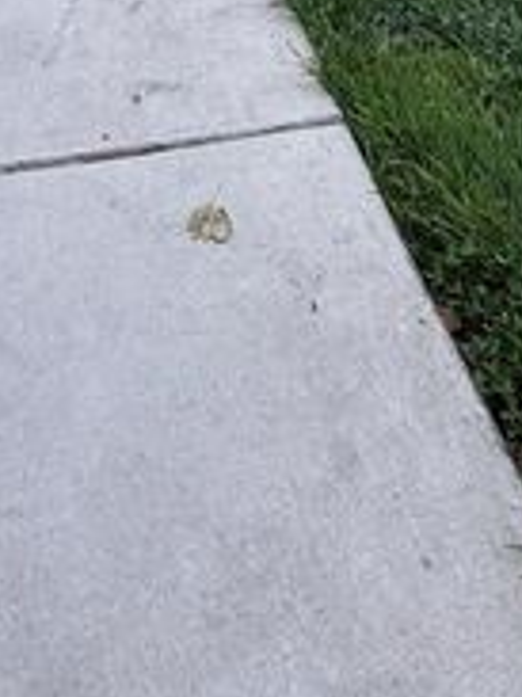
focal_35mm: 51
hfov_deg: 28.4
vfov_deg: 23.5
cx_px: 183
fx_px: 1027
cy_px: -497
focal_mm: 2.22
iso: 50
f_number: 2.2
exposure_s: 1/217
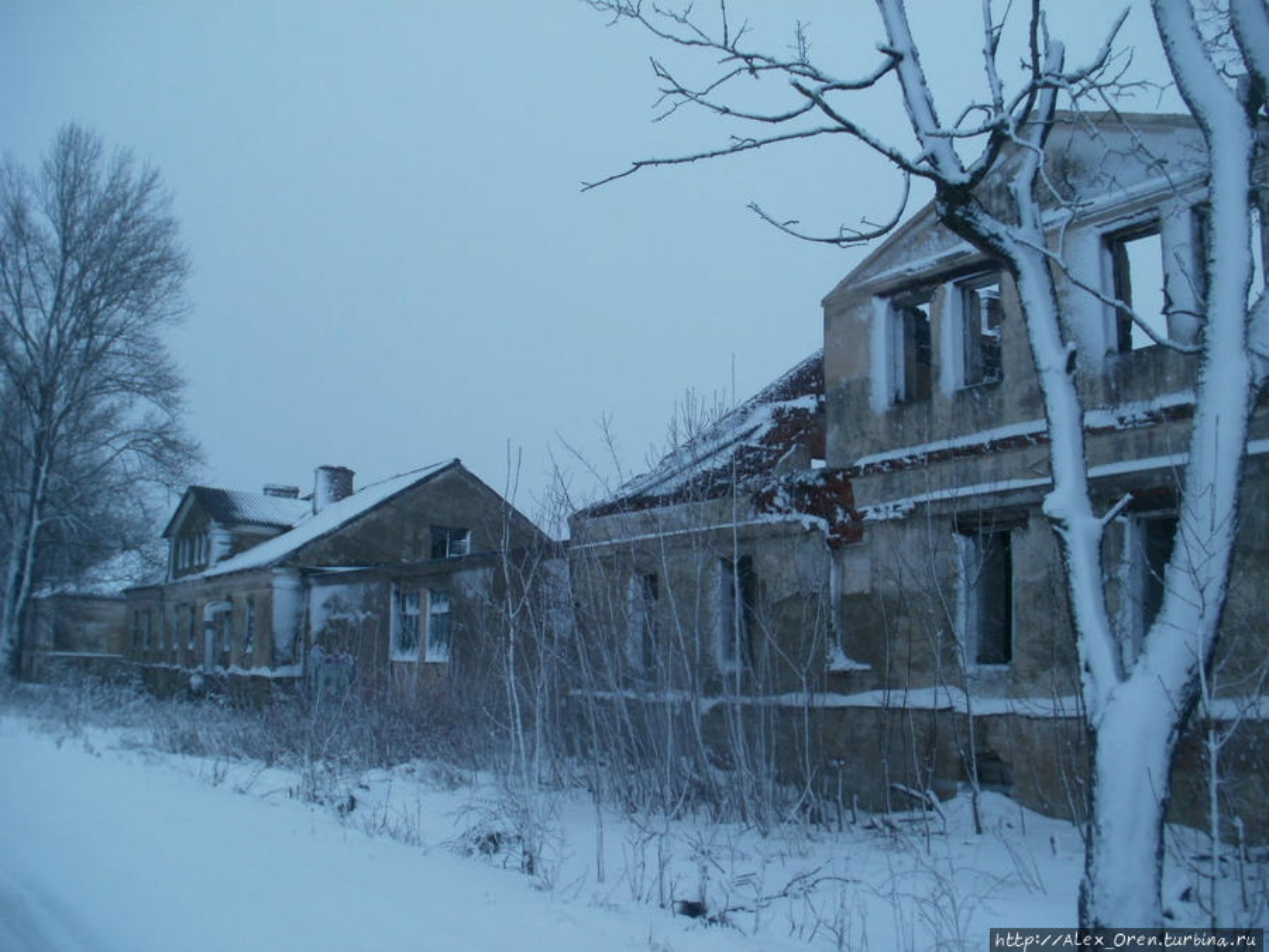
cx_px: 634
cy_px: 476
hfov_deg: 51.4
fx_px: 1320
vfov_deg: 39.7
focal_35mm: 36
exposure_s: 1/40
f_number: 3.5
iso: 100
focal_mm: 6.3
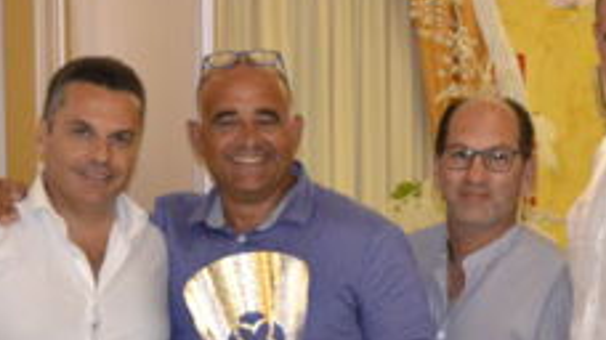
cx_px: 351
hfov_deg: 17.3
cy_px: 239
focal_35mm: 124
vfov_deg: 9.8
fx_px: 1992
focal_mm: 30
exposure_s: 1/60
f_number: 4.2
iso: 2000
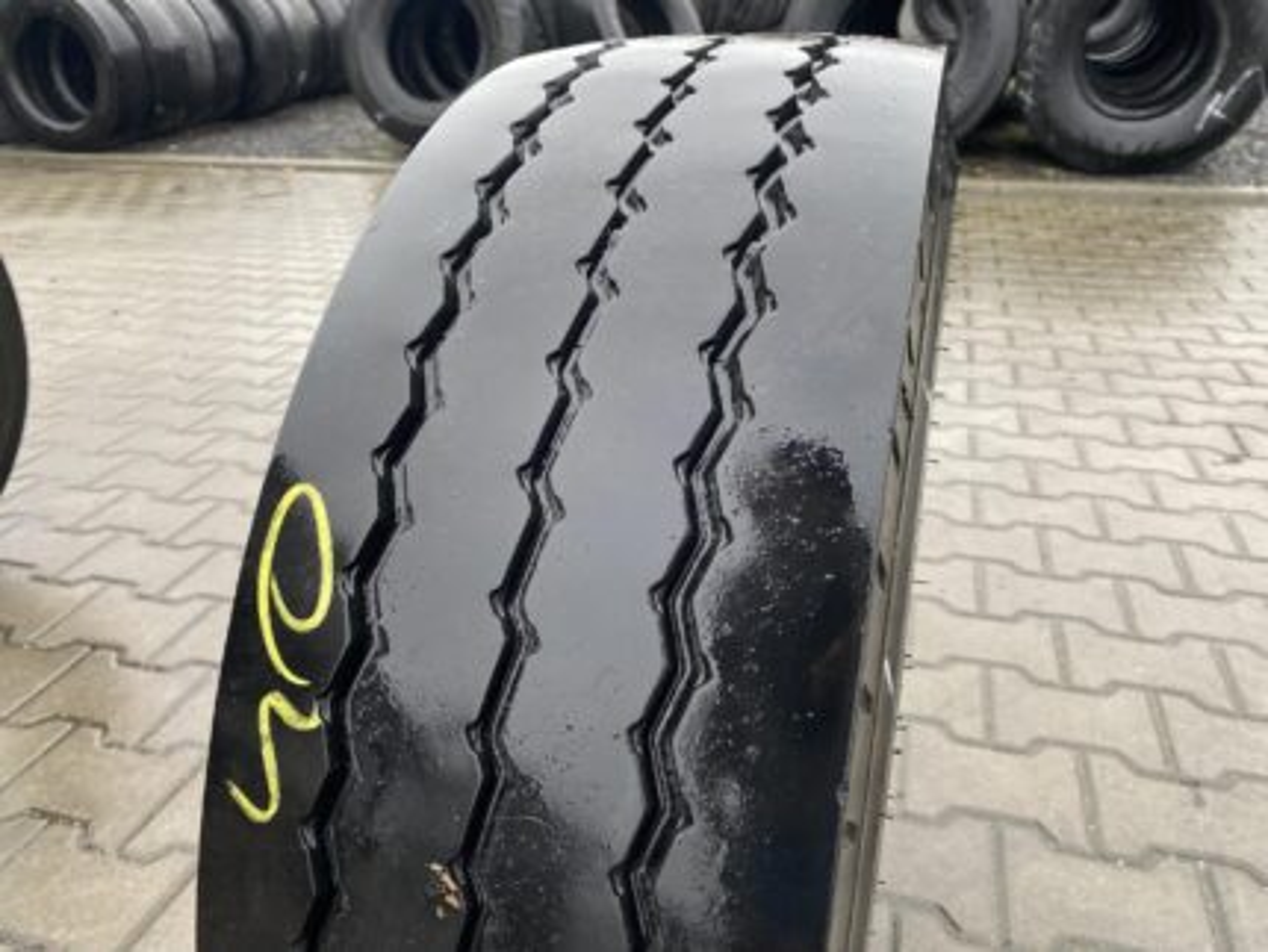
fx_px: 953
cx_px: 634
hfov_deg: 67.3
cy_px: 476
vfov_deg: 53.1
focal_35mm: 26
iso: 64
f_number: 1.8
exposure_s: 1/121
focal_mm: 4.25
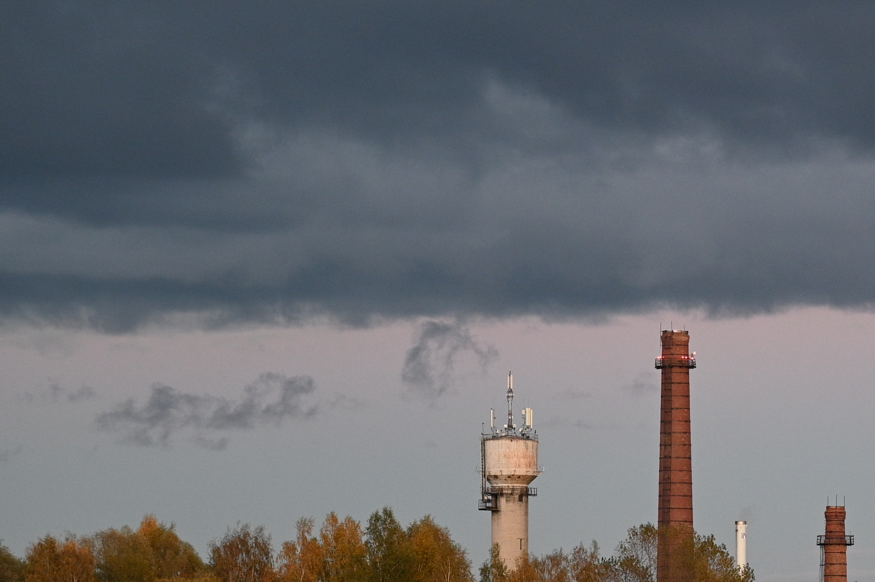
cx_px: 688
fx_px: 7505
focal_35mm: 309
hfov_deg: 6.7
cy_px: 369
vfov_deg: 4.4
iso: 800
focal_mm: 120
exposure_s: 1/100
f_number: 4
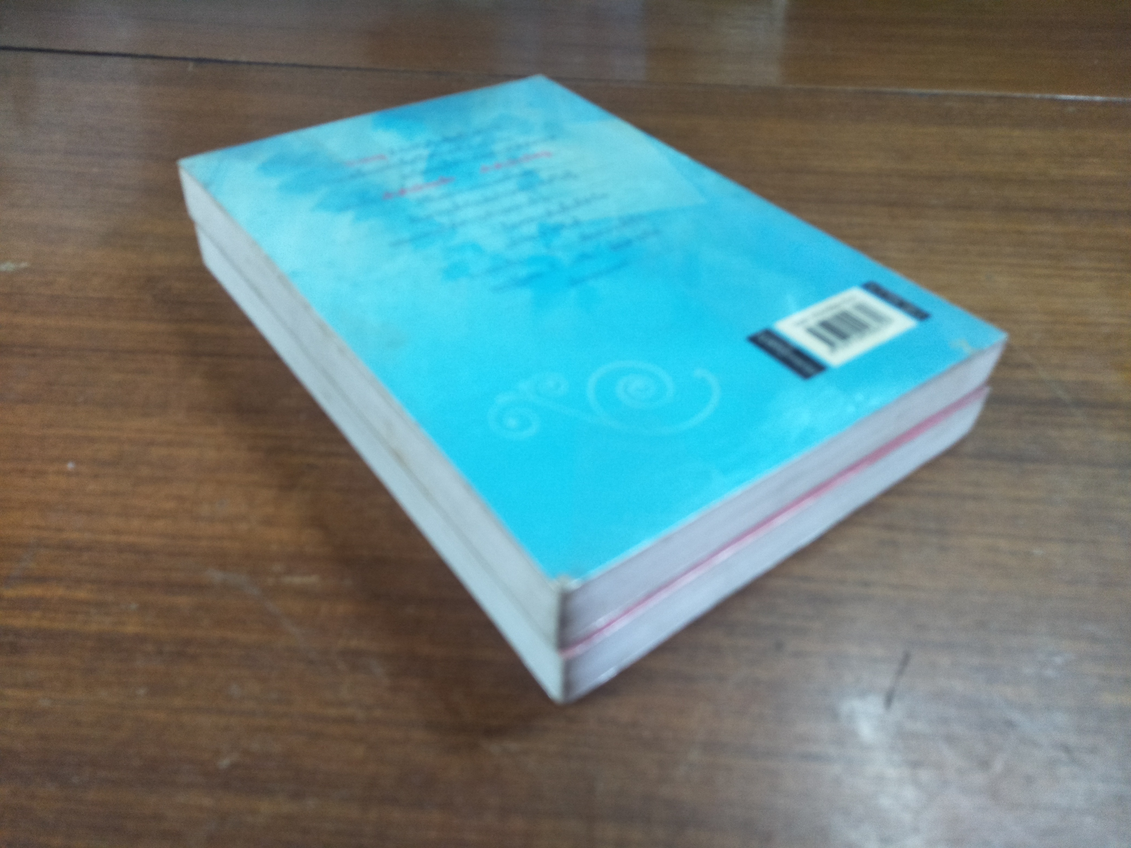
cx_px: 566
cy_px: 424
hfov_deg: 81.7
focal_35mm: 20
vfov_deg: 66.0
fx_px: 653
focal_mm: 3.46
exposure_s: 1/33
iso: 298
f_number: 2.2
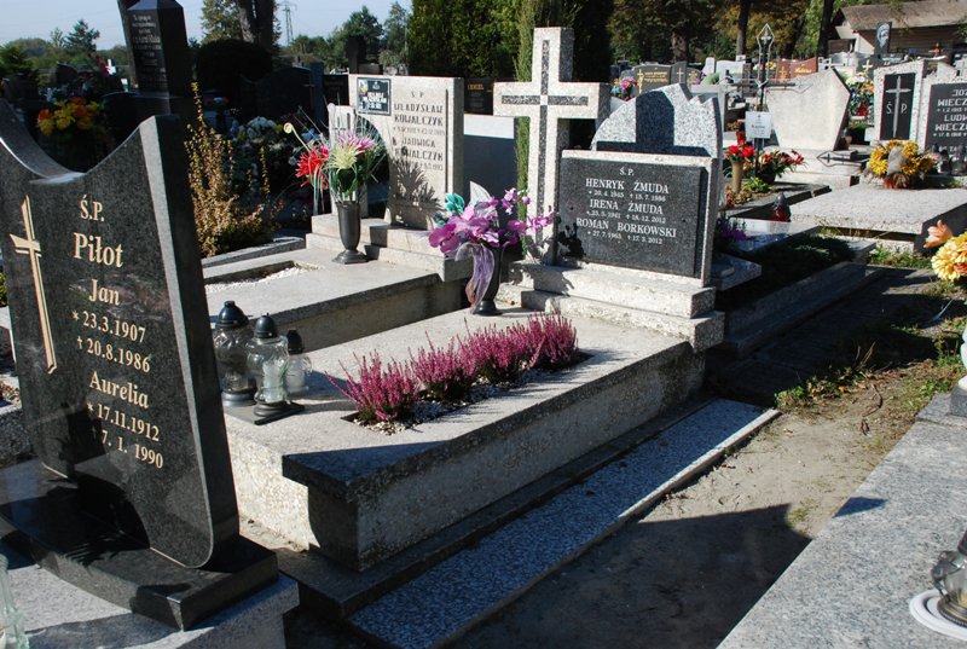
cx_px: 484
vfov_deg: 37.0
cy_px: 324
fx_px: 969
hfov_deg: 53.0
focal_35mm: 36
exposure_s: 1/1000
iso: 500
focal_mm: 24
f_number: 8
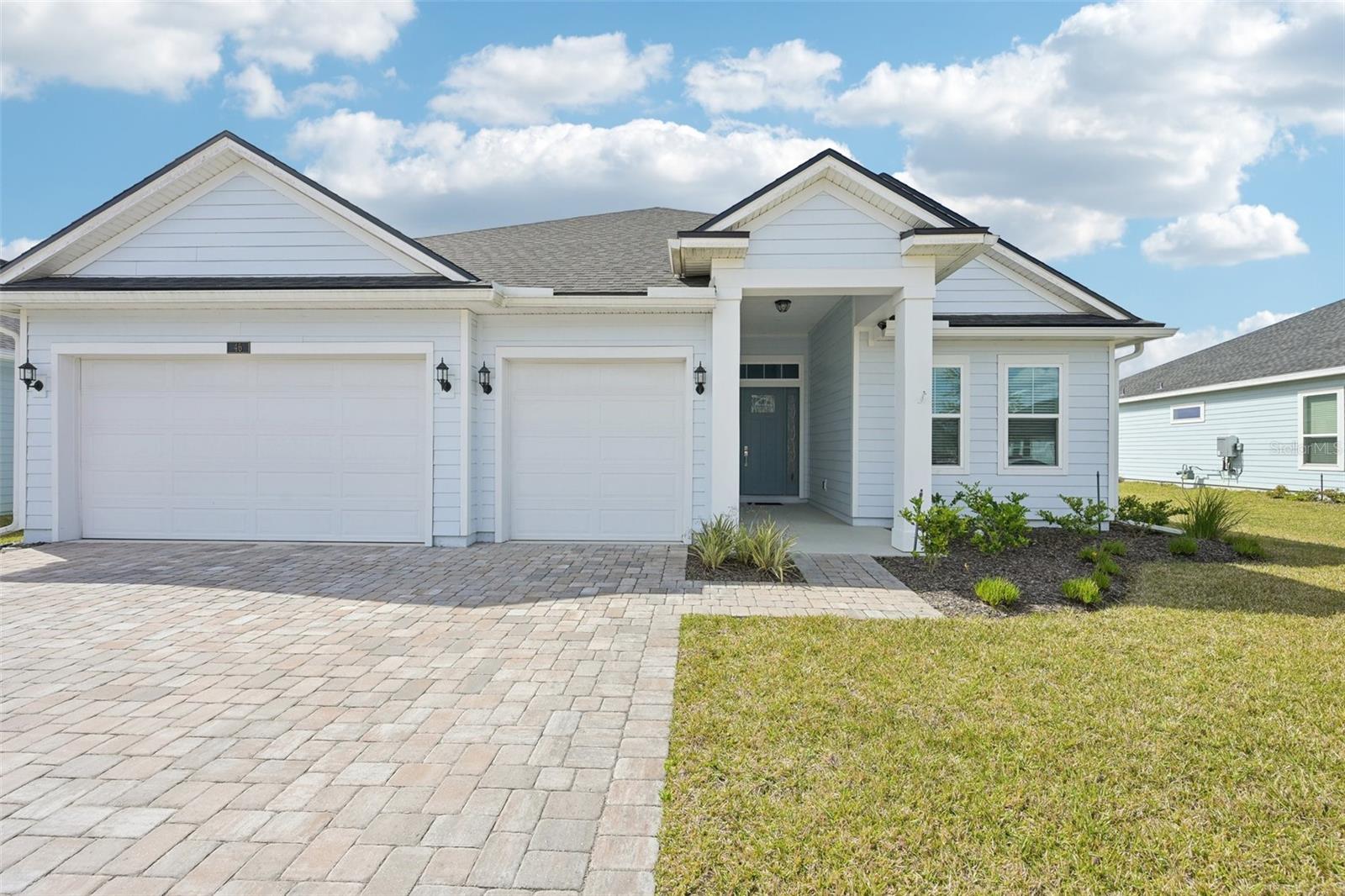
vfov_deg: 81.2
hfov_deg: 104.3
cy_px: 448
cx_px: 672
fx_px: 523
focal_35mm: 14
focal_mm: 14
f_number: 8
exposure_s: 1/250
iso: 100
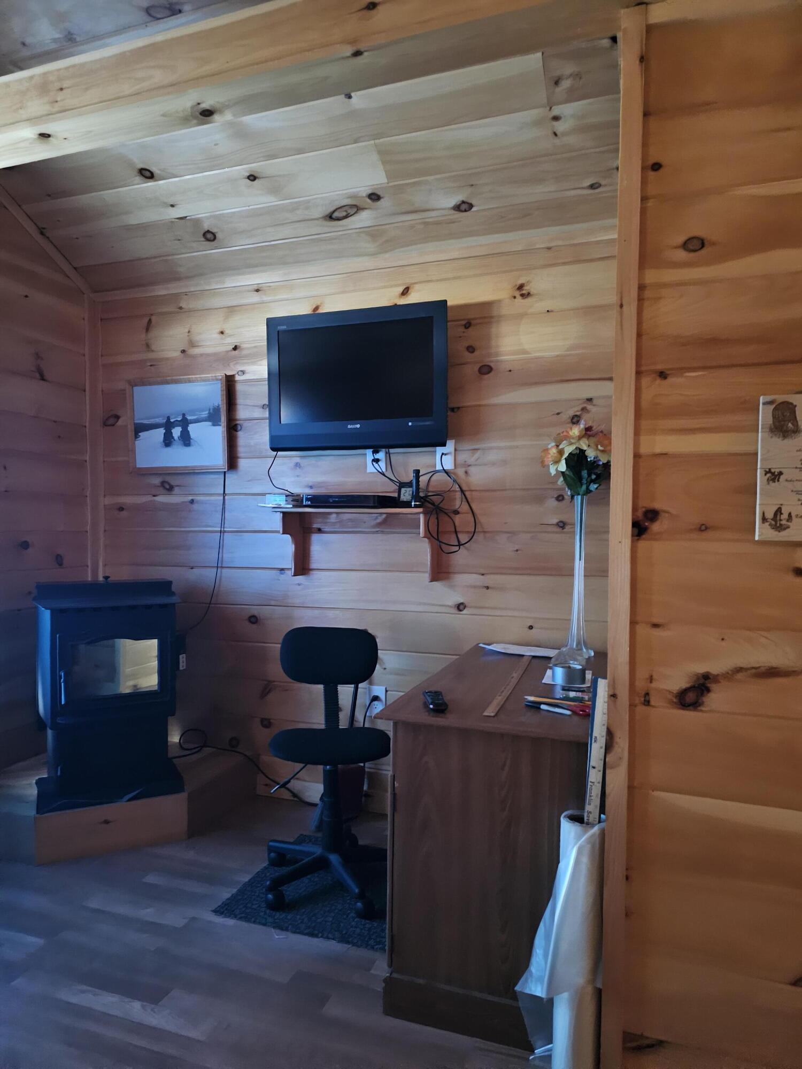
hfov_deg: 58.9
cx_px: 401
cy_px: 534
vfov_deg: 73.9
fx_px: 710
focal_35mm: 23
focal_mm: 6.3
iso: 1250
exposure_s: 1/20
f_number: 1.7
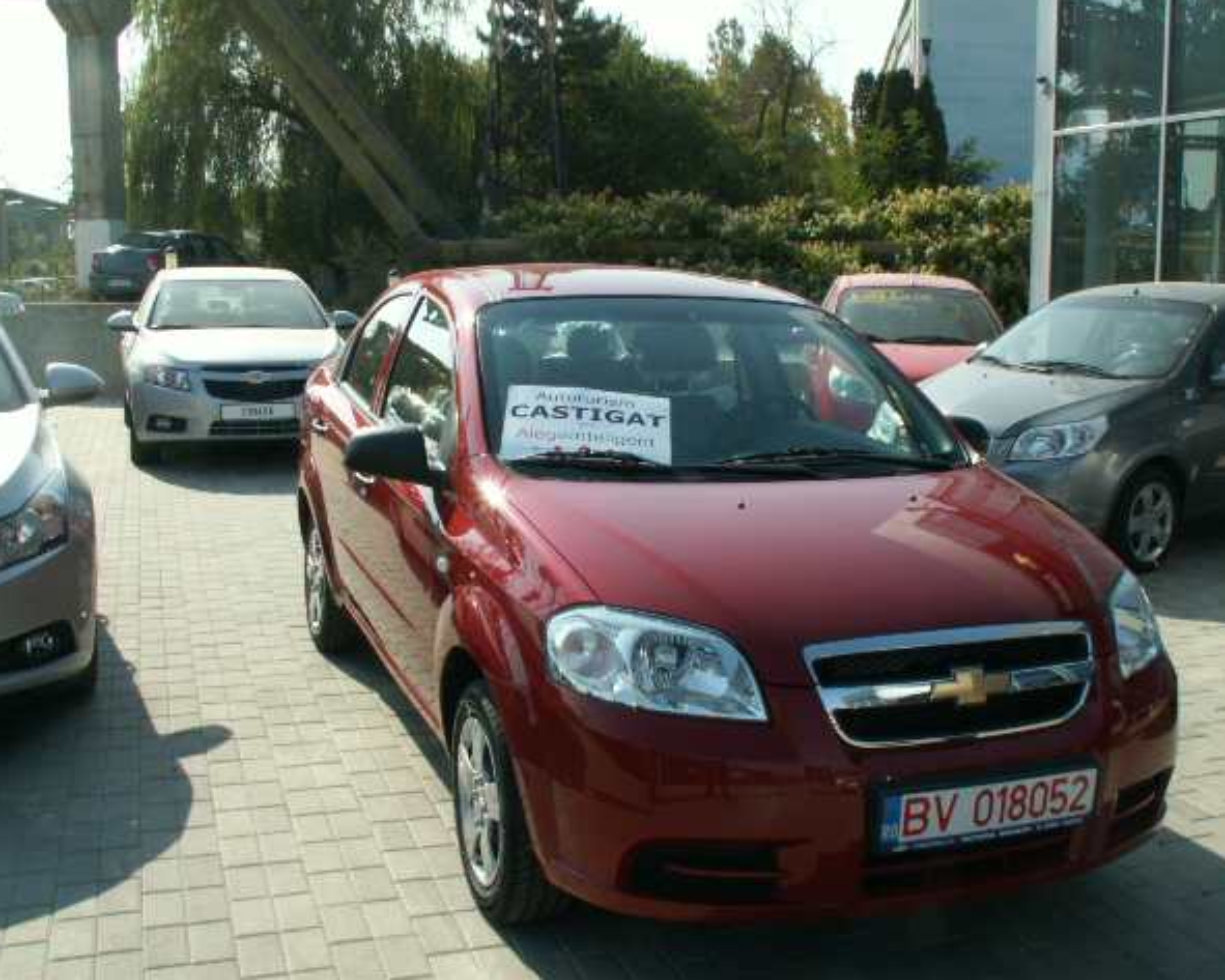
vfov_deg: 40.1
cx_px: 655
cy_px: 487
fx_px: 1342
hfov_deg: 49.0
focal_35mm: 37
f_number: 8
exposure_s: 1/100
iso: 50
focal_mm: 5.86
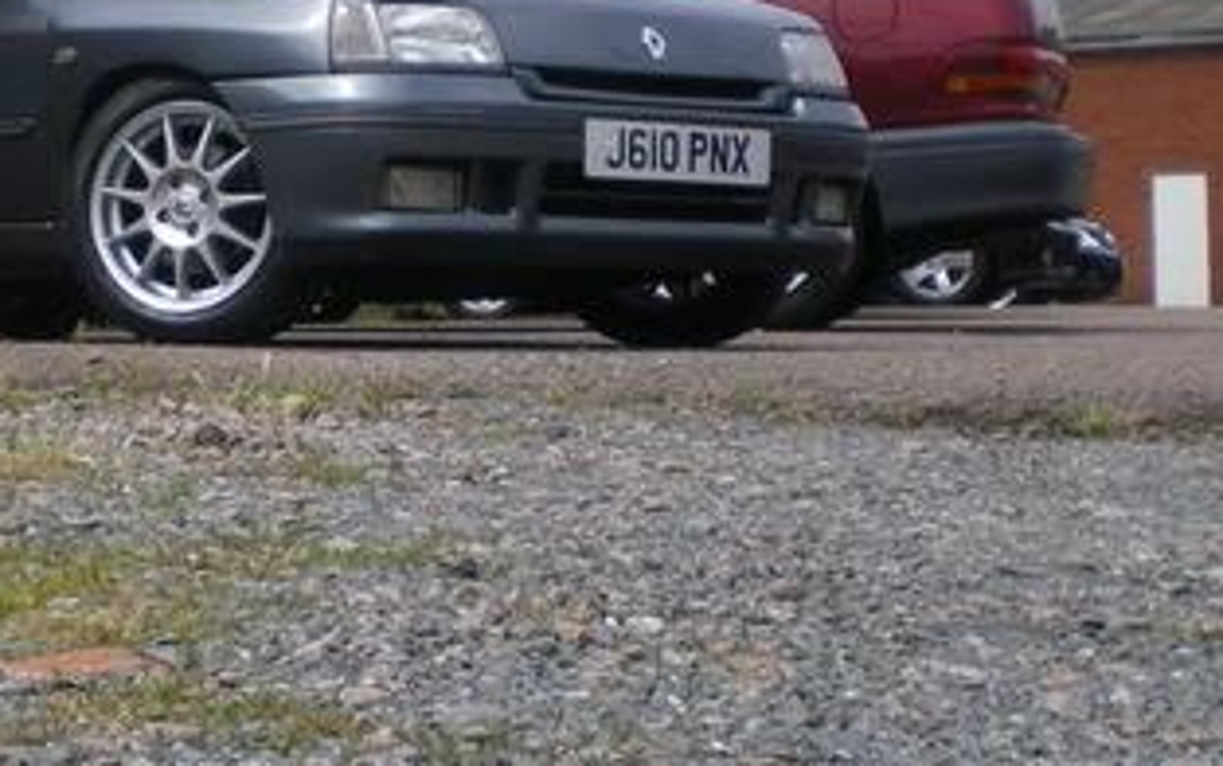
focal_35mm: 103
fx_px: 3435
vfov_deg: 12.7
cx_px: 109
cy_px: 250
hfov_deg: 19.8
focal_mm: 6.3
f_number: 4.6
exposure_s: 1/320
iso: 64
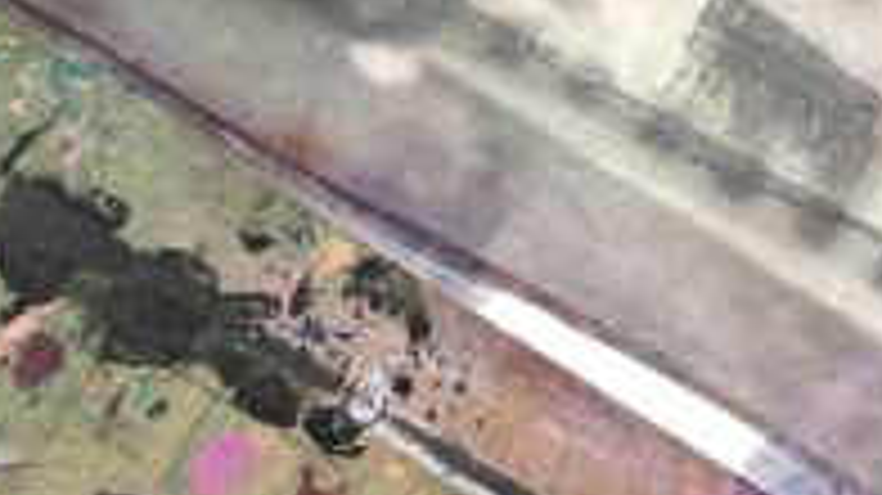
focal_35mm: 102
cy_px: -259
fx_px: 2384
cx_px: 1019
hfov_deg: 19.9
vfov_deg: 11.4
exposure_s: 1/60
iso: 100
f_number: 1.8
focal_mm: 4.25
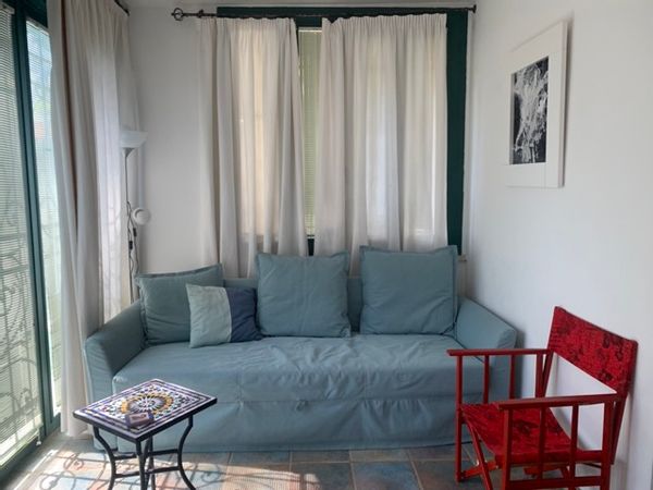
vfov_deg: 53.1
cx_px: 326
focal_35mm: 26
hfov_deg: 67.3
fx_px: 490
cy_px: 245
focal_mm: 4.25
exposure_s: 1/121
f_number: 1.8
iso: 64
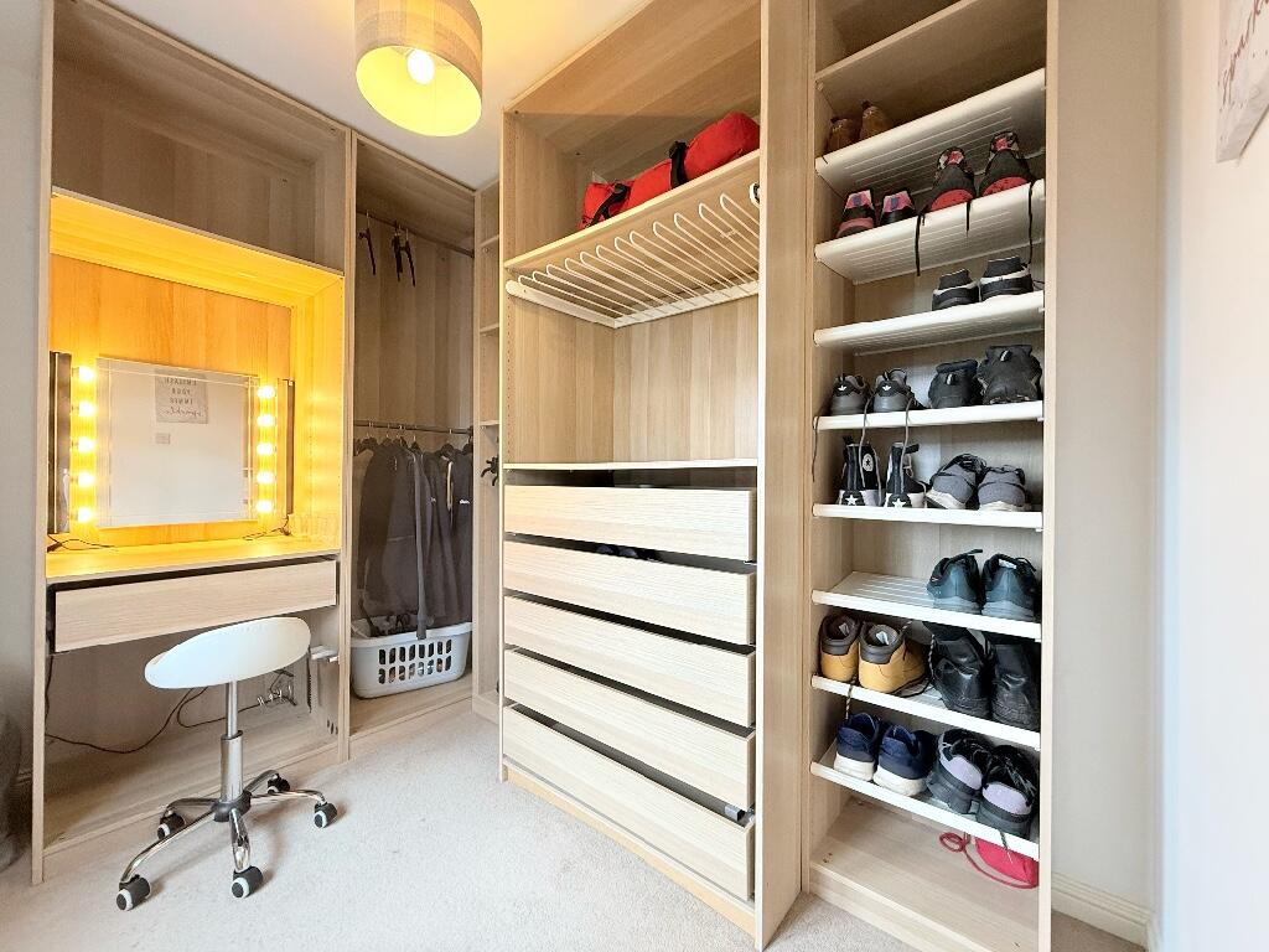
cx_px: 634
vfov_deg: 85.7
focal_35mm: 14
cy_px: 476
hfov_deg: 102.1
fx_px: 513
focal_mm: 2.22
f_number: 2.2
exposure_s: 1/100
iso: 200
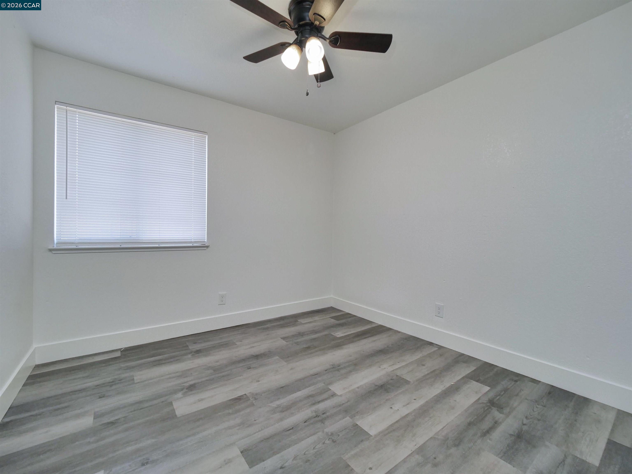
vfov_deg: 85.7
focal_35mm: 14
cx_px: 316
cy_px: 237
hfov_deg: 102.1
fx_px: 256
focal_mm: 7
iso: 800
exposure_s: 1/160
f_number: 5
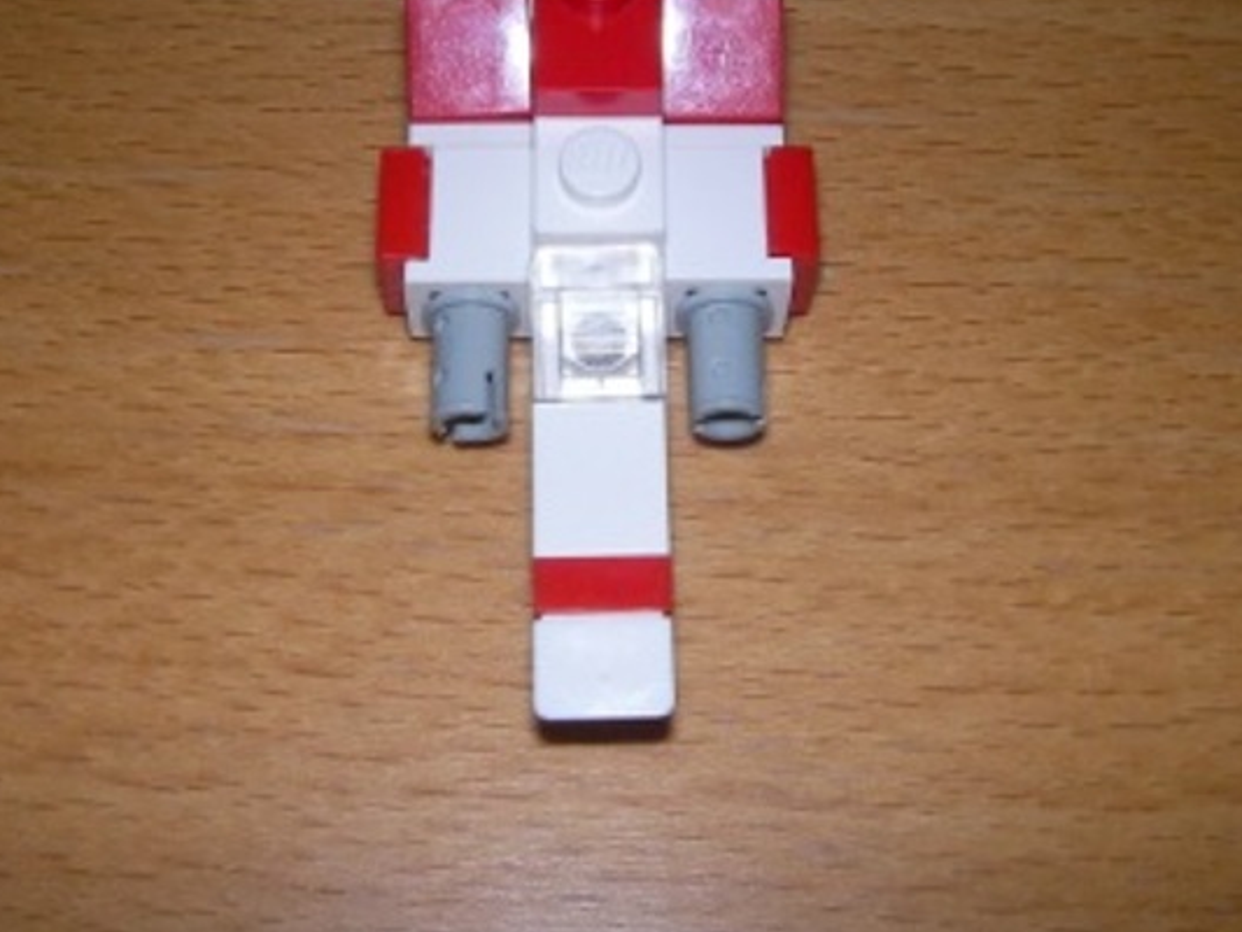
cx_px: 618
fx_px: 2046
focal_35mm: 57
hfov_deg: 33.8
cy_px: 259
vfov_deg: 25.4
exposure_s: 1/30
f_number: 6.6
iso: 100
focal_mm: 6.3
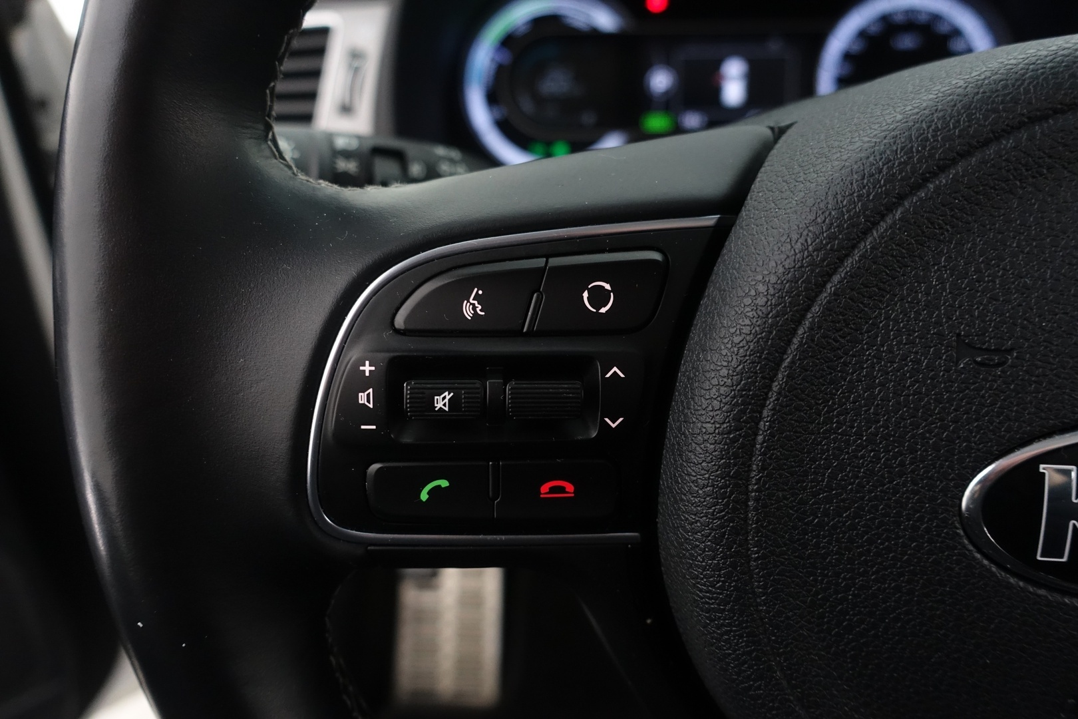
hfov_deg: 73.7
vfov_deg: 53.1
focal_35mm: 24
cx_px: 539
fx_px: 719
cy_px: 360
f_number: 2.5
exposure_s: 1/50
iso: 1000
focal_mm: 8.8
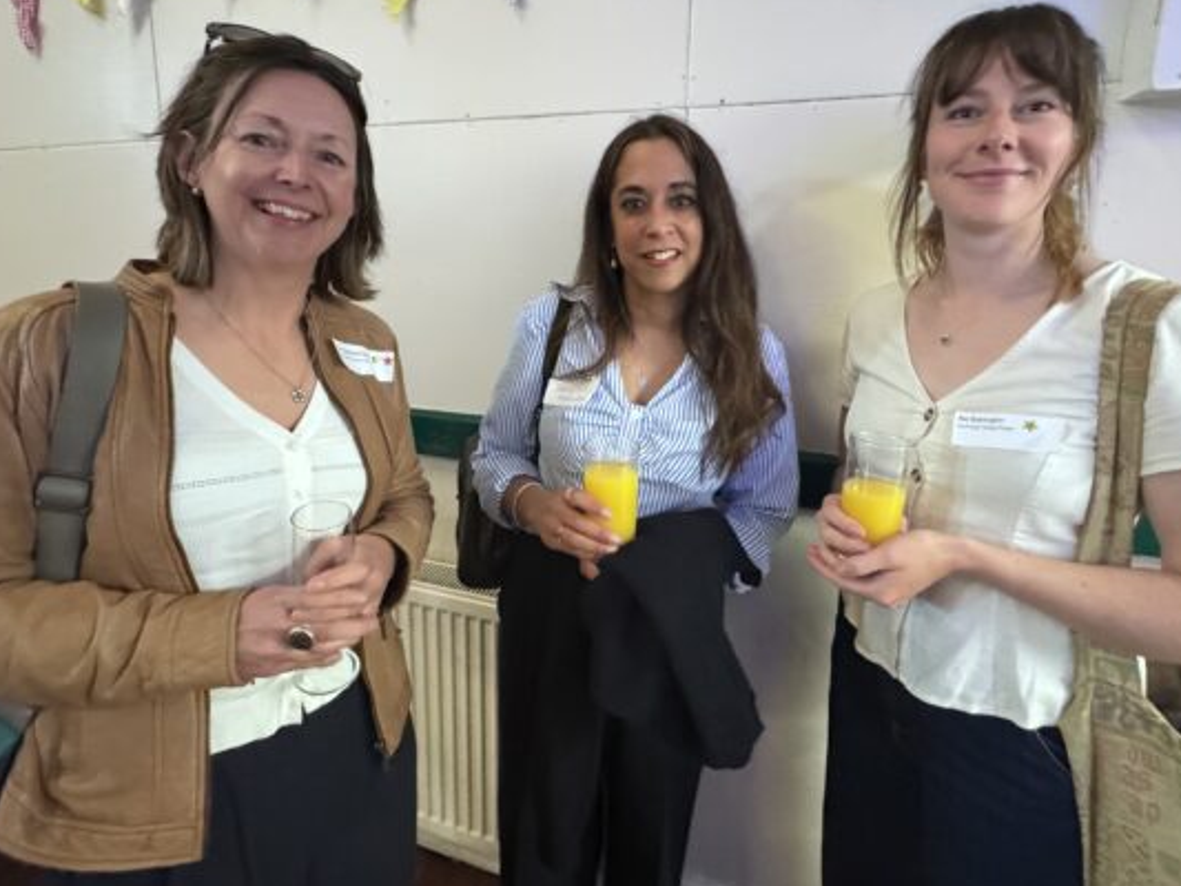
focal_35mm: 18
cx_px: 590
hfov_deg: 87.7
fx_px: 614
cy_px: 368
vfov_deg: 71.1
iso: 1250
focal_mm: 2.22
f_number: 2.2
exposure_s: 1/50
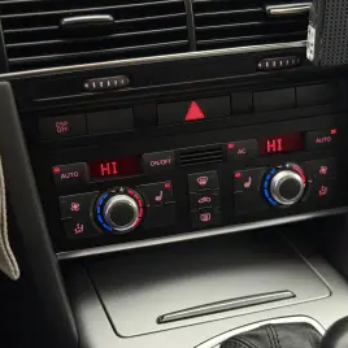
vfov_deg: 30.0
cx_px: 180
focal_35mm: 57
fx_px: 648
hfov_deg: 30.0
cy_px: 174
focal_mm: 6.76
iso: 250
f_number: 1.78
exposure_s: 1/100
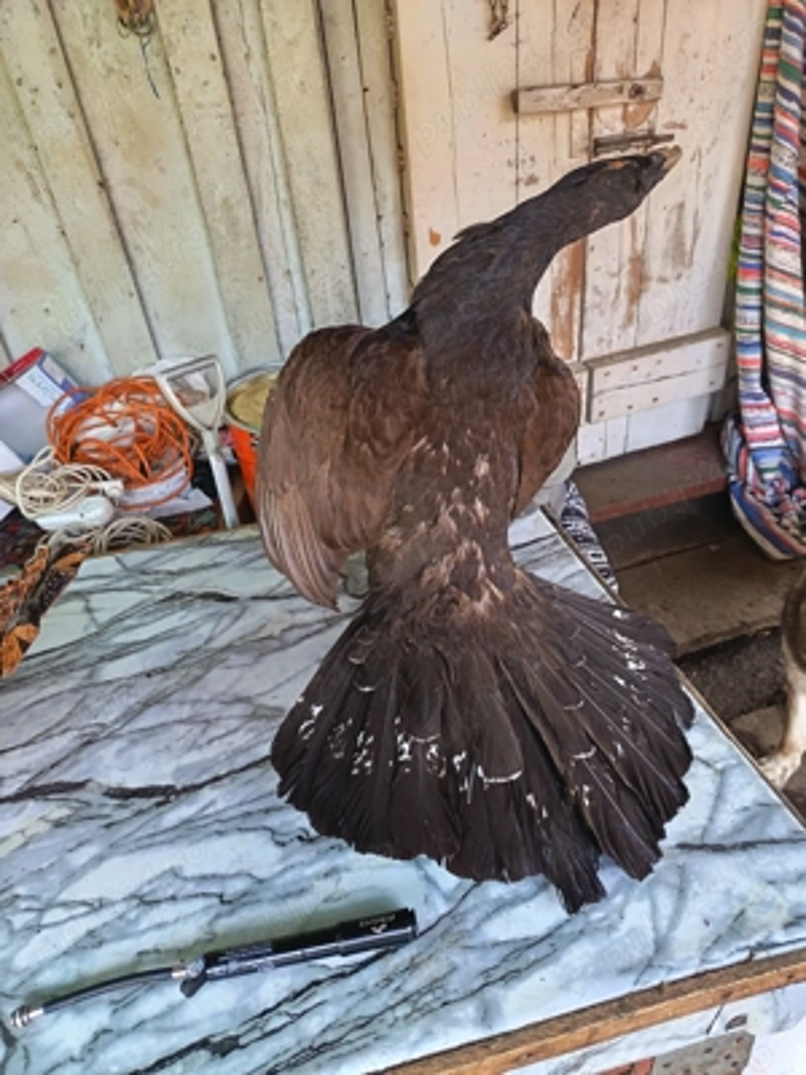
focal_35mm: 24
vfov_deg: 71.6
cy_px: 538
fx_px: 745
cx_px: 403
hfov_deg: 56.8
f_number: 1.75
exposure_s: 1/60
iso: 586
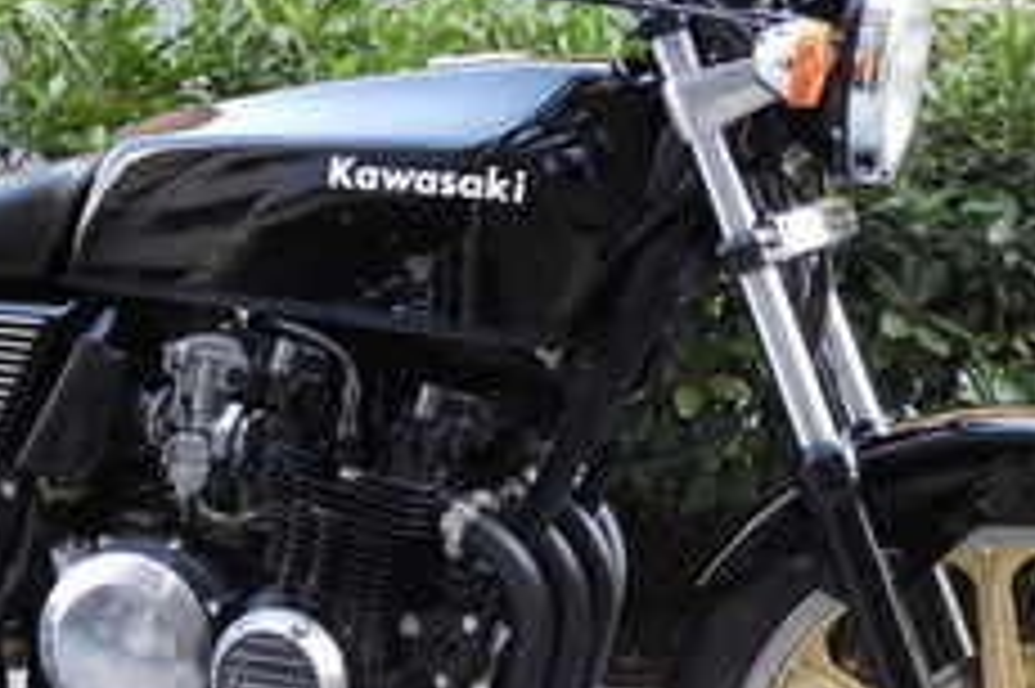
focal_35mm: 113
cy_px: 420
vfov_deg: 12.1
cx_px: 364
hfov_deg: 18.1
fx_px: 3246
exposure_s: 1/30
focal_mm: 9
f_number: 4
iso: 140
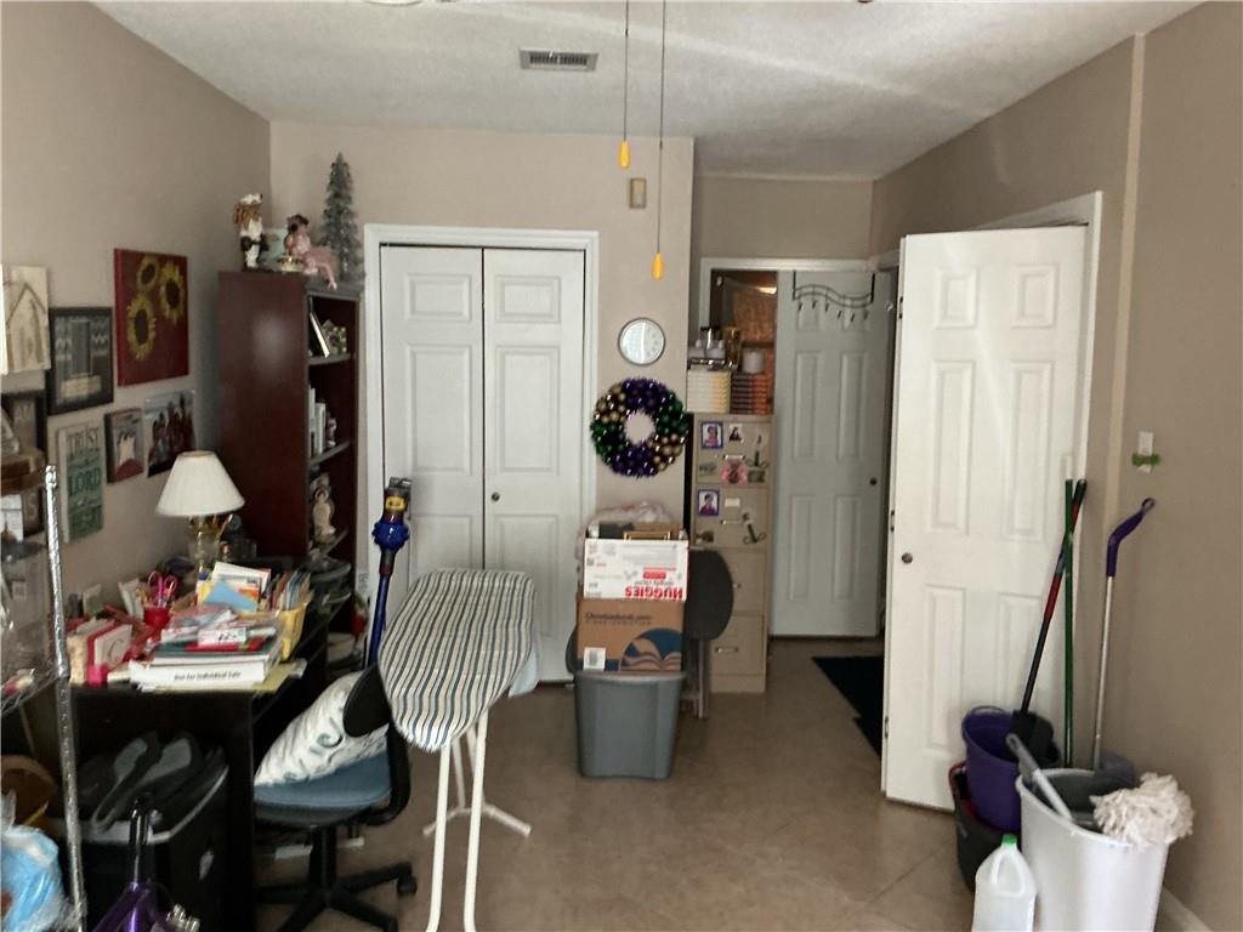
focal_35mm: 29
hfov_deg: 61.7
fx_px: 1041
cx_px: 622
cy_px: 466
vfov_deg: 48.2
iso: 250
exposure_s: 1/30
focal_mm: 3
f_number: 1.8
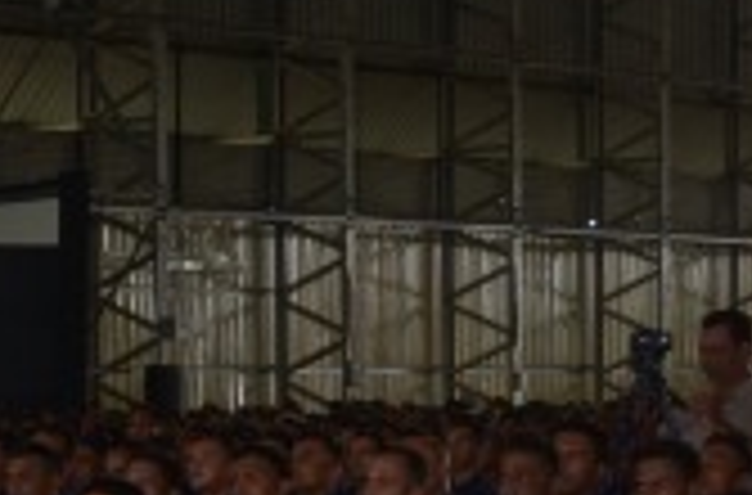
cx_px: -68
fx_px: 3142
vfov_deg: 9.0
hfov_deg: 13.4
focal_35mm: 151
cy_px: 466
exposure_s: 1/200
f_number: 4
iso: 250
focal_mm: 28
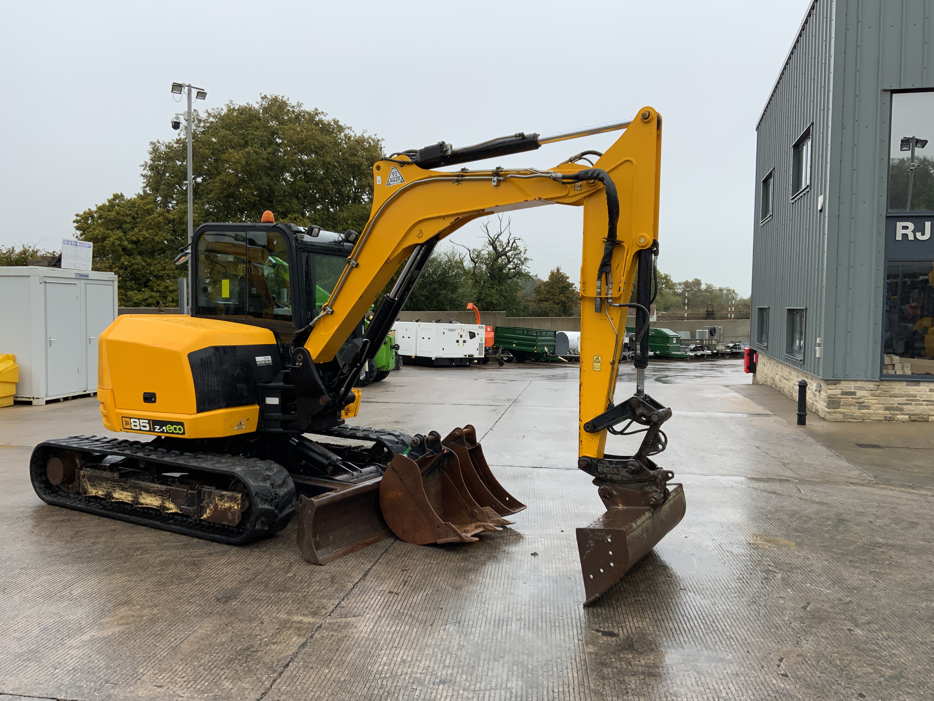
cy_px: 350
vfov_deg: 48.2
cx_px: 467
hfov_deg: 61.7
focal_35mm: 29
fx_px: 782
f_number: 1.8
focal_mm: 3
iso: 16
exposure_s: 1/428
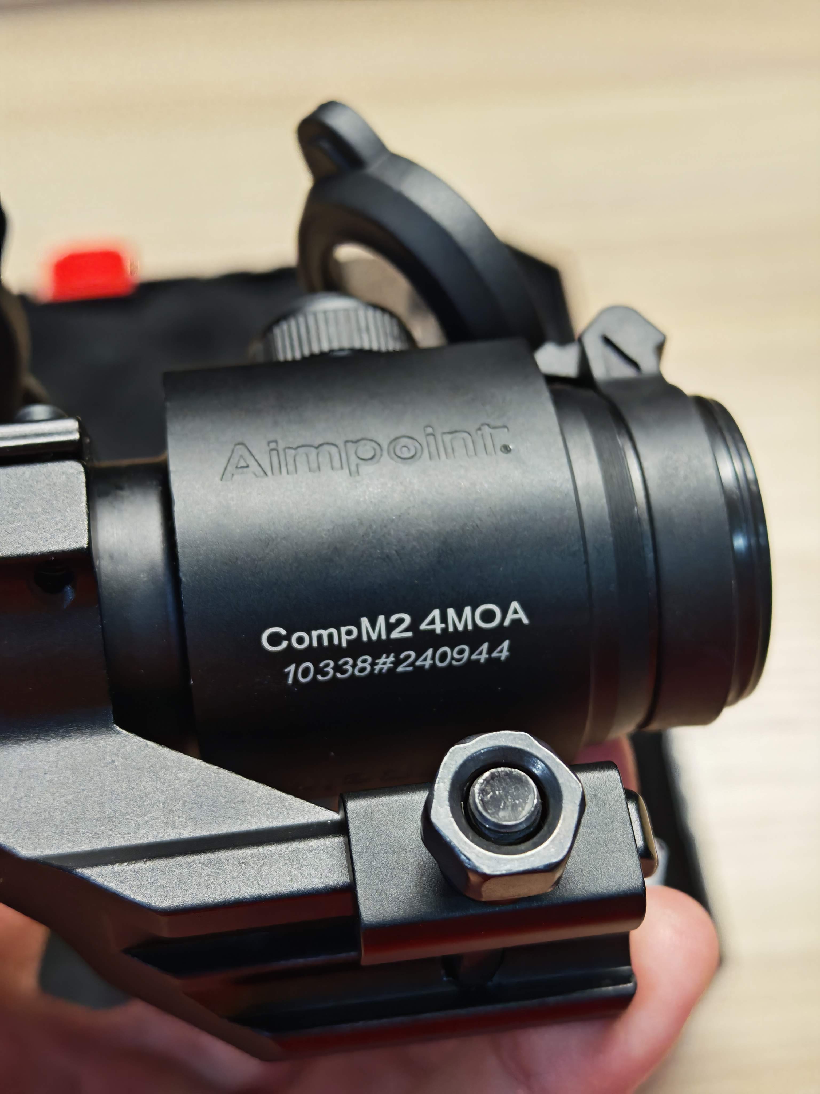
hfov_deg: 30.3
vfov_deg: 39.7
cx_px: 410
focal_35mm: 48
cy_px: 547
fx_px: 1516
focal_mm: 6.83
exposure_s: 1/100
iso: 160
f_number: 2
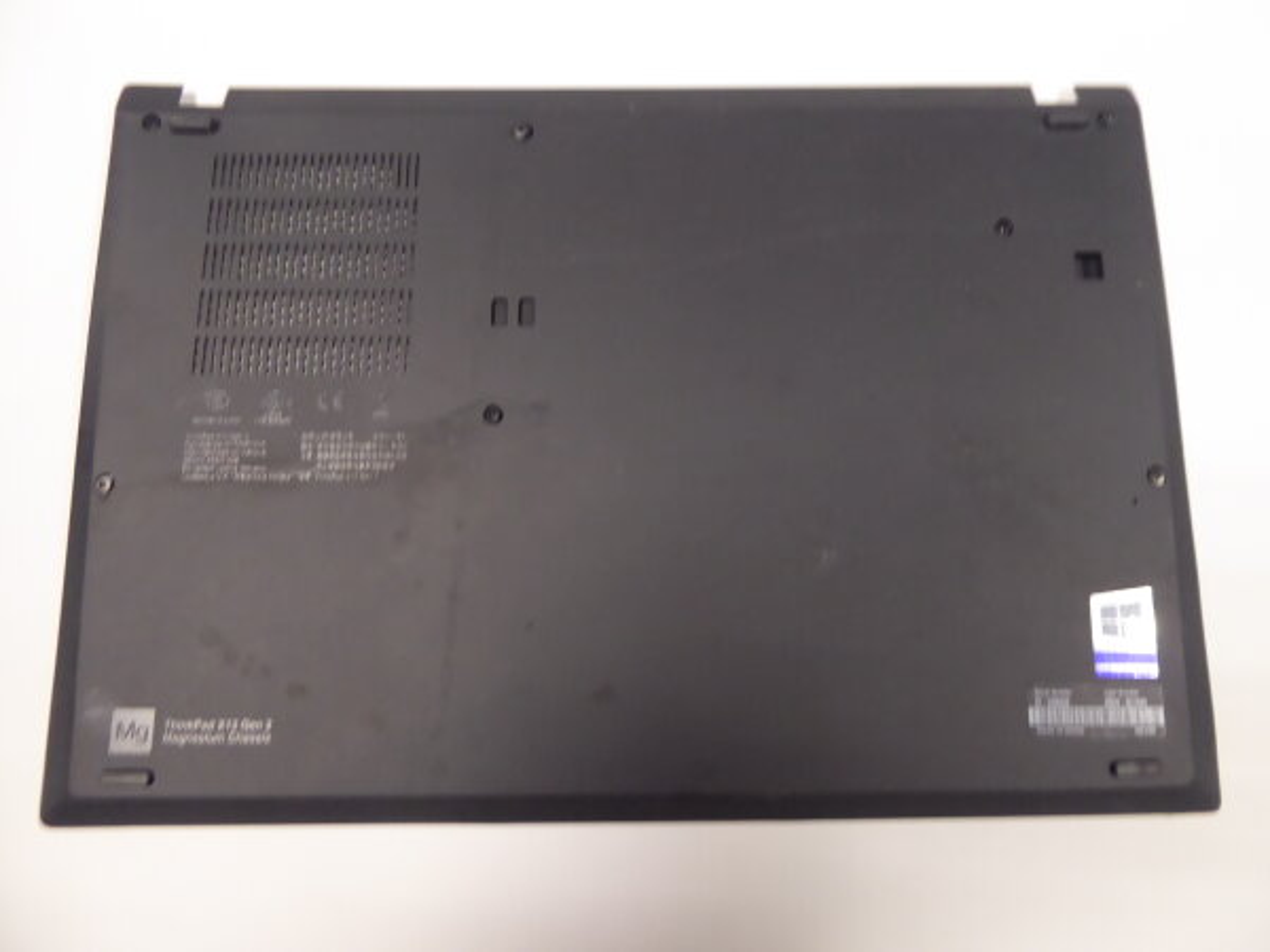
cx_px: 635
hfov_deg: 69.4
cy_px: 476
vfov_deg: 54.9
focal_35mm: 25
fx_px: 917
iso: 400
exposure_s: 1/30
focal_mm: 4.3
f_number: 3.3
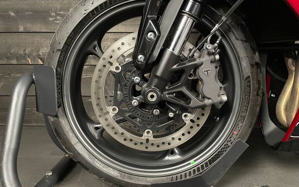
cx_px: 148
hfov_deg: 66.5
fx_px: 228
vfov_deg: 44.5
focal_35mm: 28
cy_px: 89
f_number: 1.6
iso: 640
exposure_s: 1/25
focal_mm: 4.2
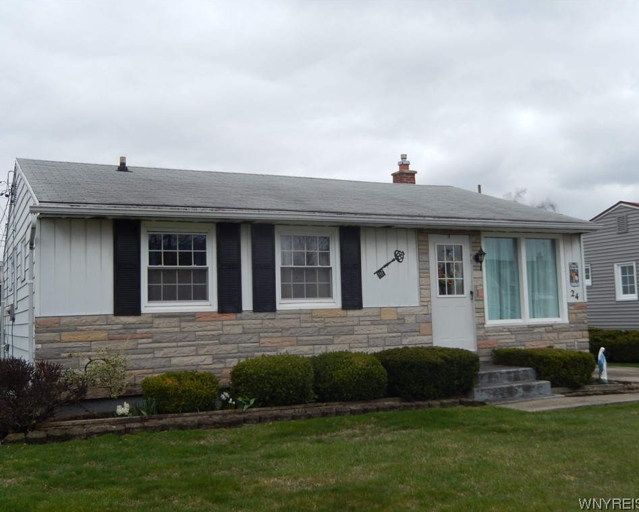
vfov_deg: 39.2
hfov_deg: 47.9
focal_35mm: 38
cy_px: 256
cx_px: 302
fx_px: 719
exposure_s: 1/800
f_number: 4
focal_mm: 6.5
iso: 125
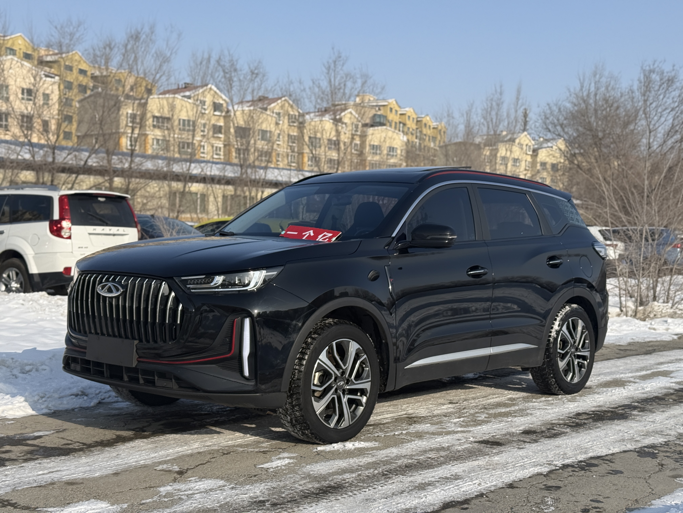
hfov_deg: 39.7
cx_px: 342
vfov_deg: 30.3
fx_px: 947
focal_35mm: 48
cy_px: 256
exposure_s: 1/4878
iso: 80
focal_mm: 6.76
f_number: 1.78
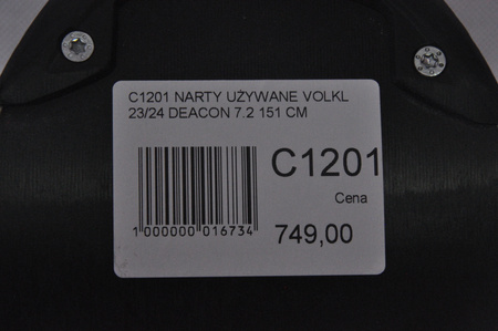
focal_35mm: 158
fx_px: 2176
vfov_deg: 8.7
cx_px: 249
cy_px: 166
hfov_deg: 13.1
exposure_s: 1/125
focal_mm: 105
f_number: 11
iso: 3200
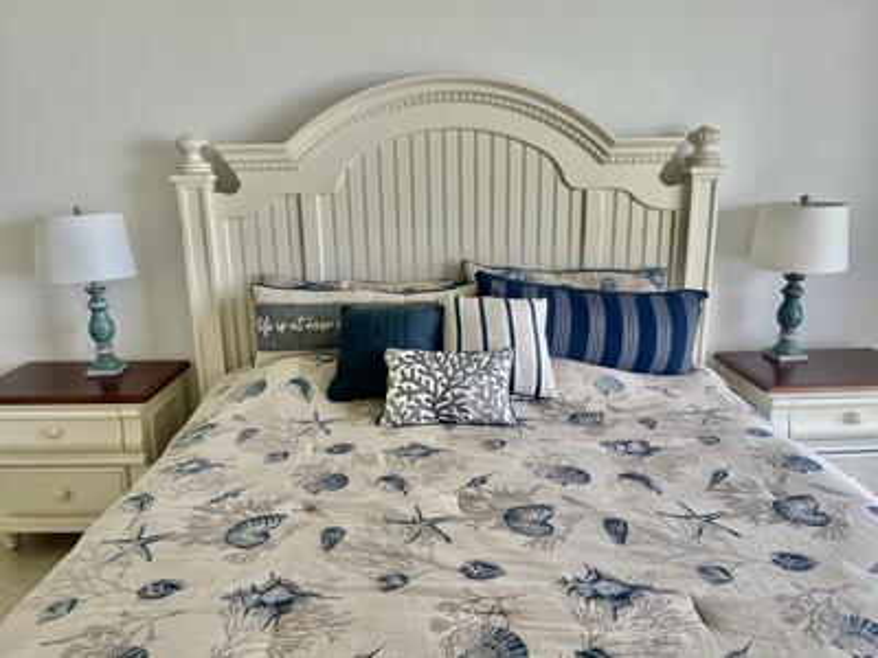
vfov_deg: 54.9
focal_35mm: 25
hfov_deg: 69.4
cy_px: 329
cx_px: 439
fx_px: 634
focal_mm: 5.1
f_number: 1.6
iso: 64
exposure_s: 1/121
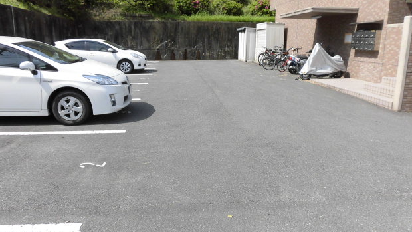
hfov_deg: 69.8
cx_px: 202
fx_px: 295
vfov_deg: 42.9
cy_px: 114
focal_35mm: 27
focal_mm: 4.3
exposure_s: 1/1000
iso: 100
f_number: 3.1
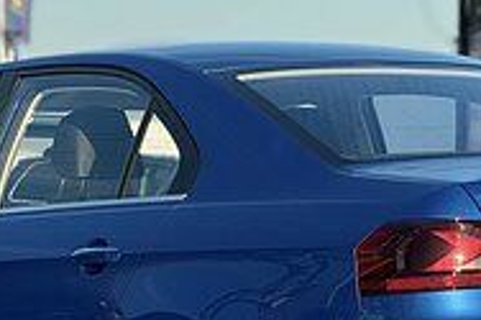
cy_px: 279
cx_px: 243
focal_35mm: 233
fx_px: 3110
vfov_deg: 5.9
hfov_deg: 8.8
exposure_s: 1/330
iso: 25
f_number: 2.8
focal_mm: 9
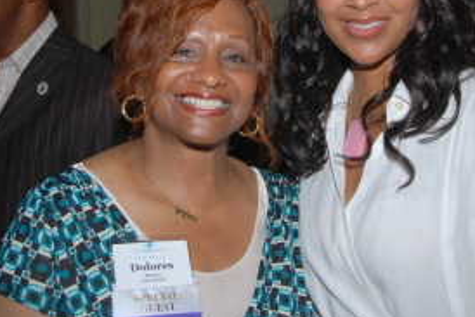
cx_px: 272
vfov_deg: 21.1
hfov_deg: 31.4
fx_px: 845
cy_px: 74
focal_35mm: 64
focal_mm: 26
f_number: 5.6
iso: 100
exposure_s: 1/80
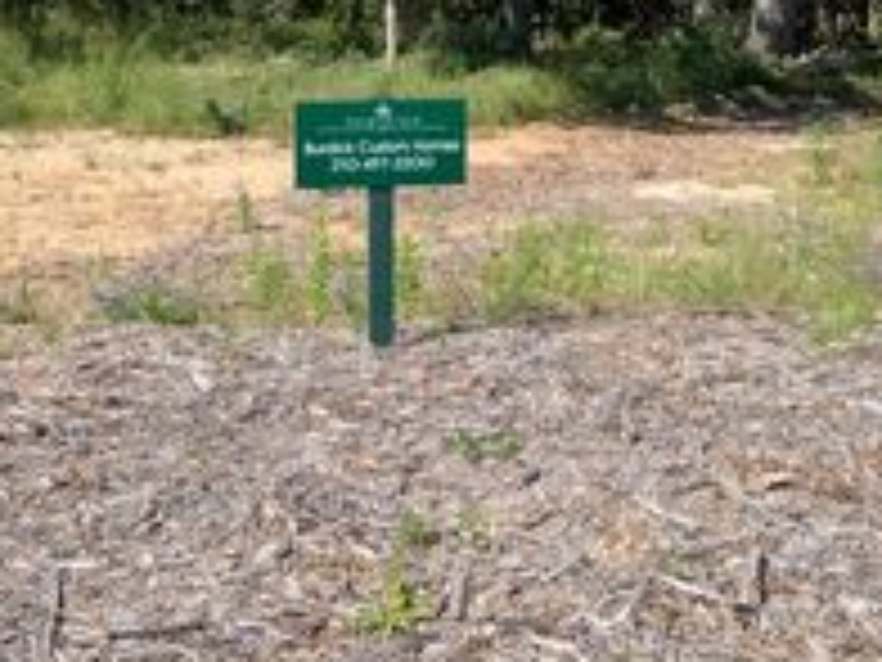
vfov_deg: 19.4
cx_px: 423
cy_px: 16
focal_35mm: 74
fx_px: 1885
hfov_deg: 26.3
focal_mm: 3
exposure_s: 1/1311
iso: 16
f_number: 1.8
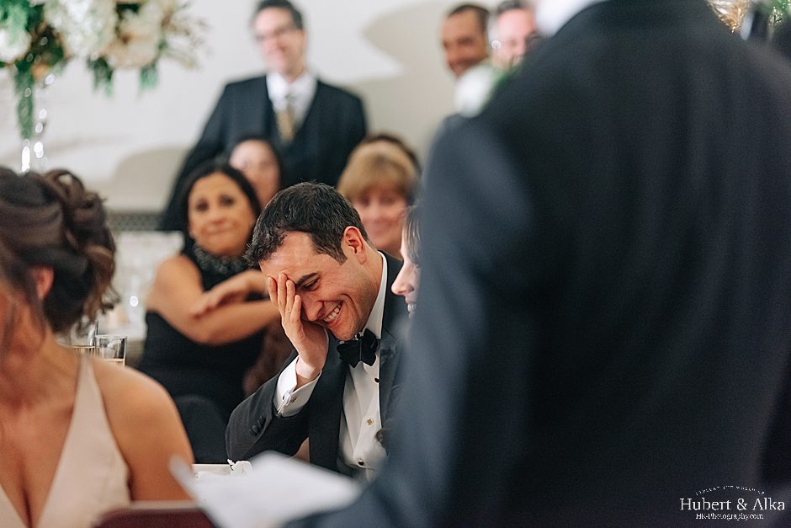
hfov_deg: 13.7
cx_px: 396
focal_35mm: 150
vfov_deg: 9.2
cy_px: 264
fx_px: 3296
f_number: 2.8
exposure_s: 1/200
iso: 800
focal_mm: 150
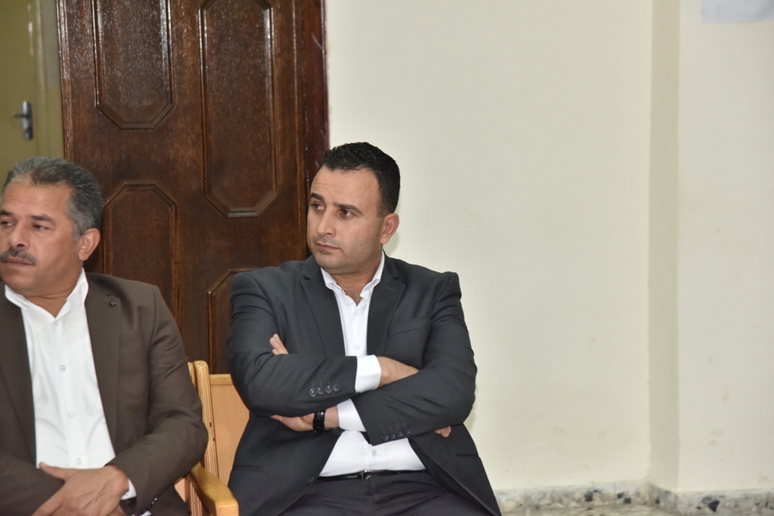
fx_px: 2365
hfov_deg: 18.6
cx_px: 387
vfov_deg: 12.5
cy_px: 258
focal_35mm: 110
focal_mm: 110
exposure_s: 1/250
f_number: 5.6
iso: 1600
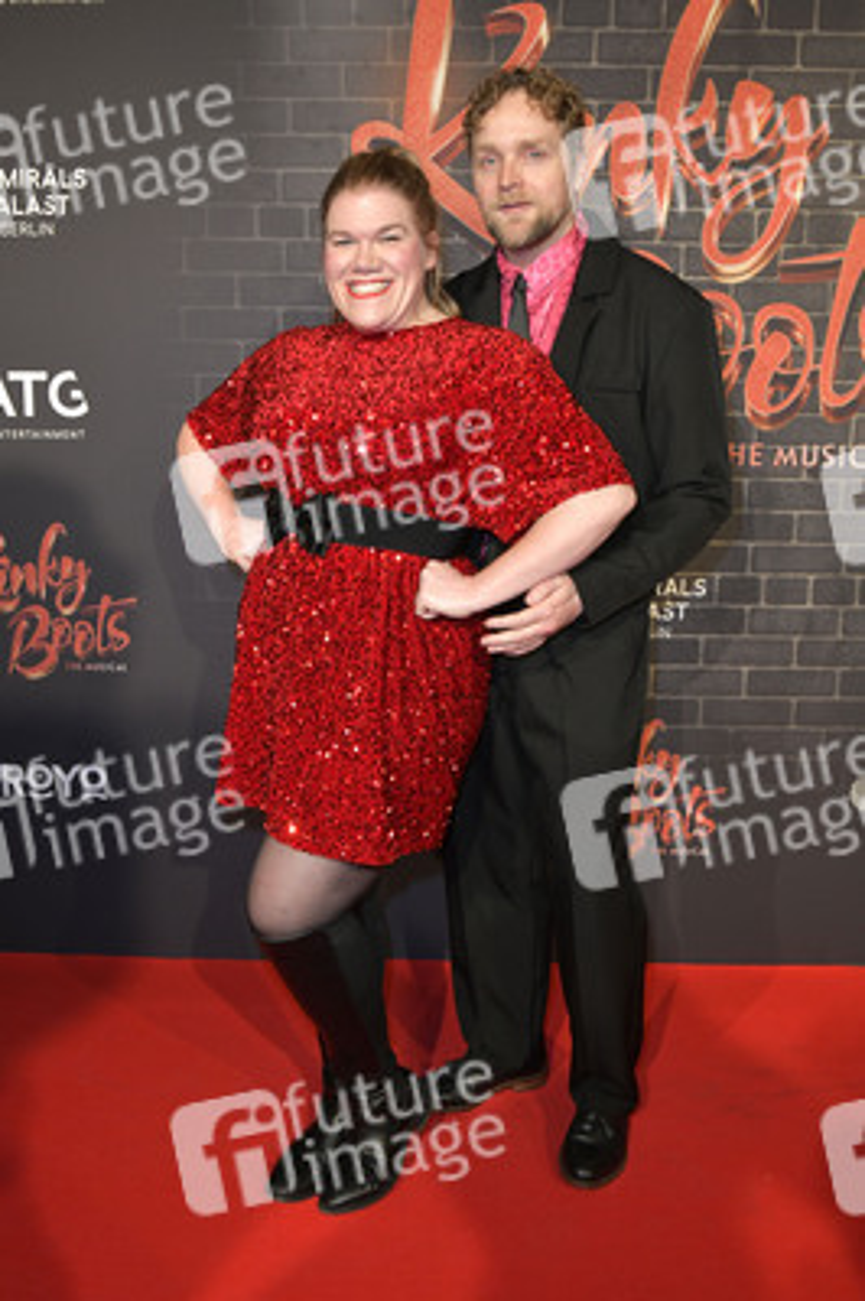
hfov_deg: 44.9
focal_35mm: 29
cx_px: 432
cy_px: 650
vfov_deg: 63.7
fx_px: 1047
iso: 1600
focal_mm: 29
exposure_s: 1/250
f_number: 7.1
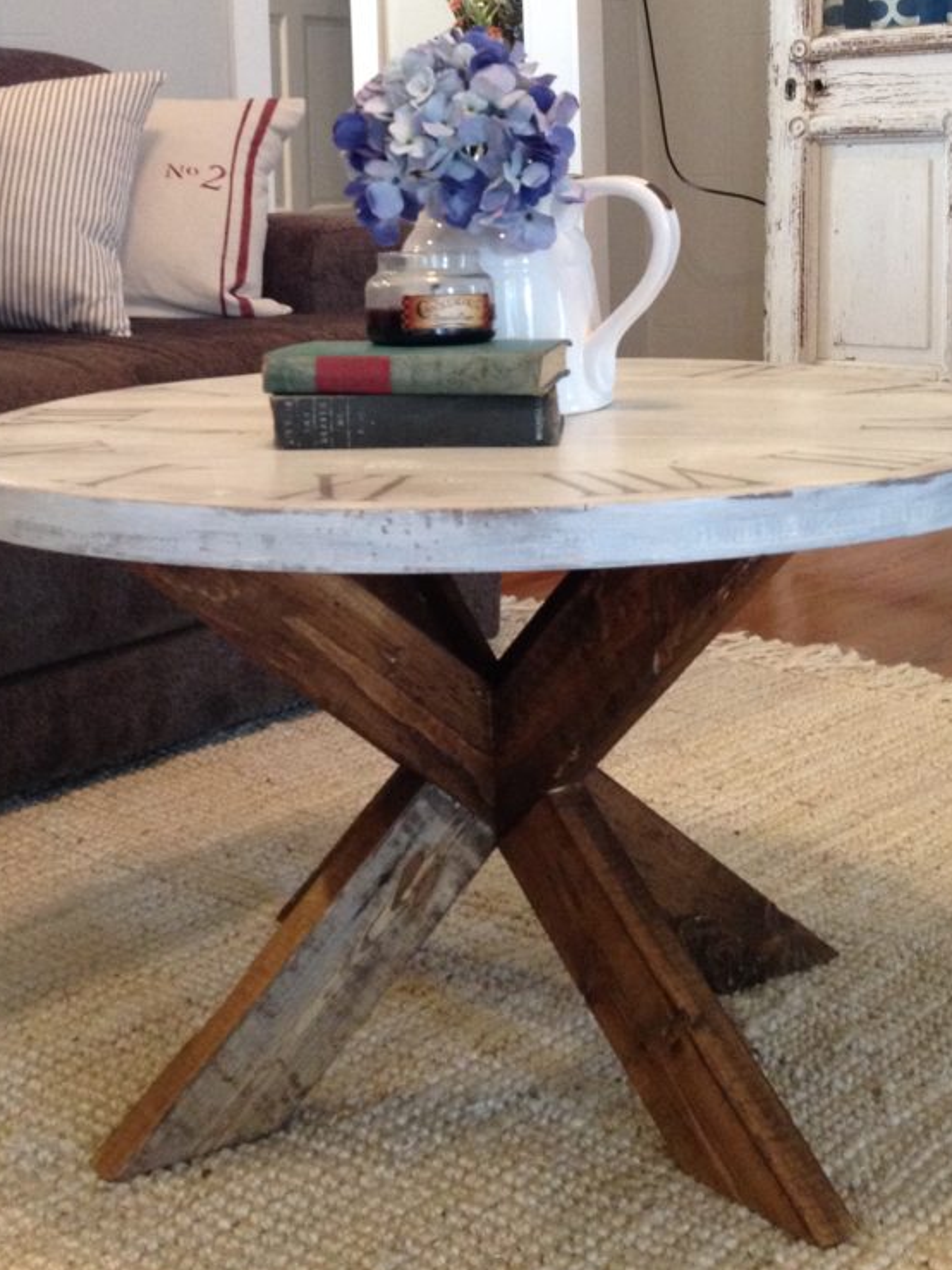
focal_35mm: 62
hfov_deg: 23.6
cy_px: 161
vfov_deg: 30.0
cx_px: 411
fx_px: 2274
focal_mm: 4.28
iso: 200
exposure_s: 1/20
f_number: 2.4
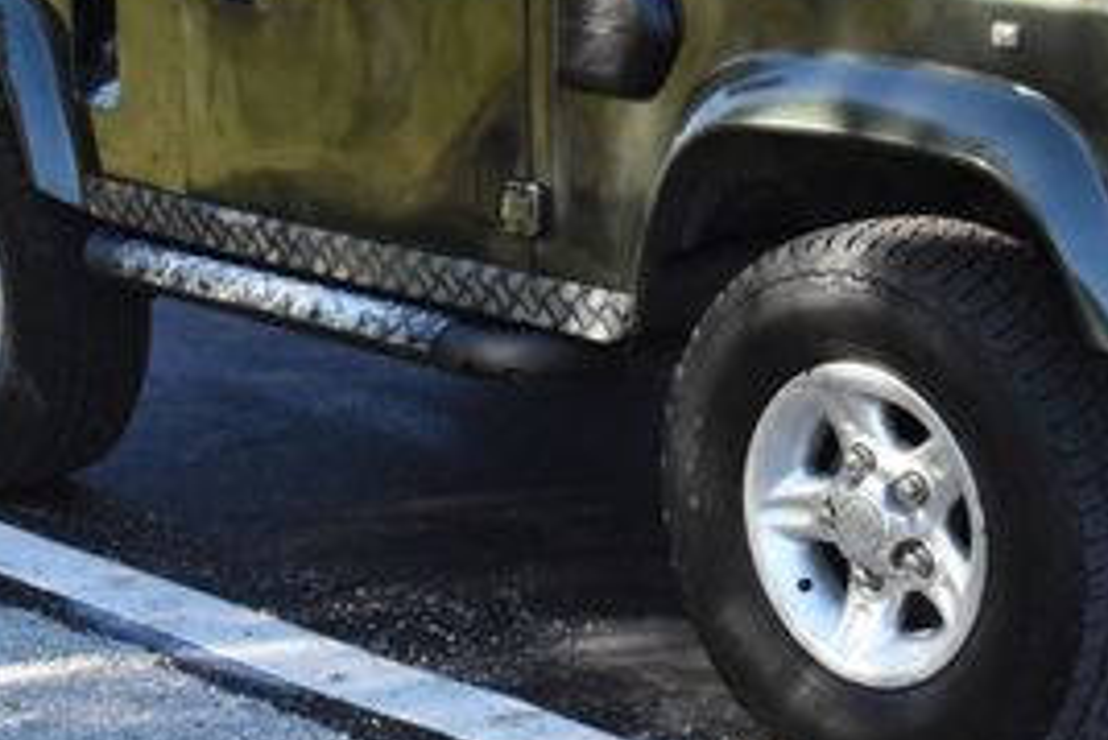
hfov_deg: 21.6
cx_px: 881
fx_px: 2864
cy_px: 95
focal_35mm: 93
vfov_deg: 14.6
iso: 2000
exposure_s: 1/400
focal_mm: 26
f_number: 13
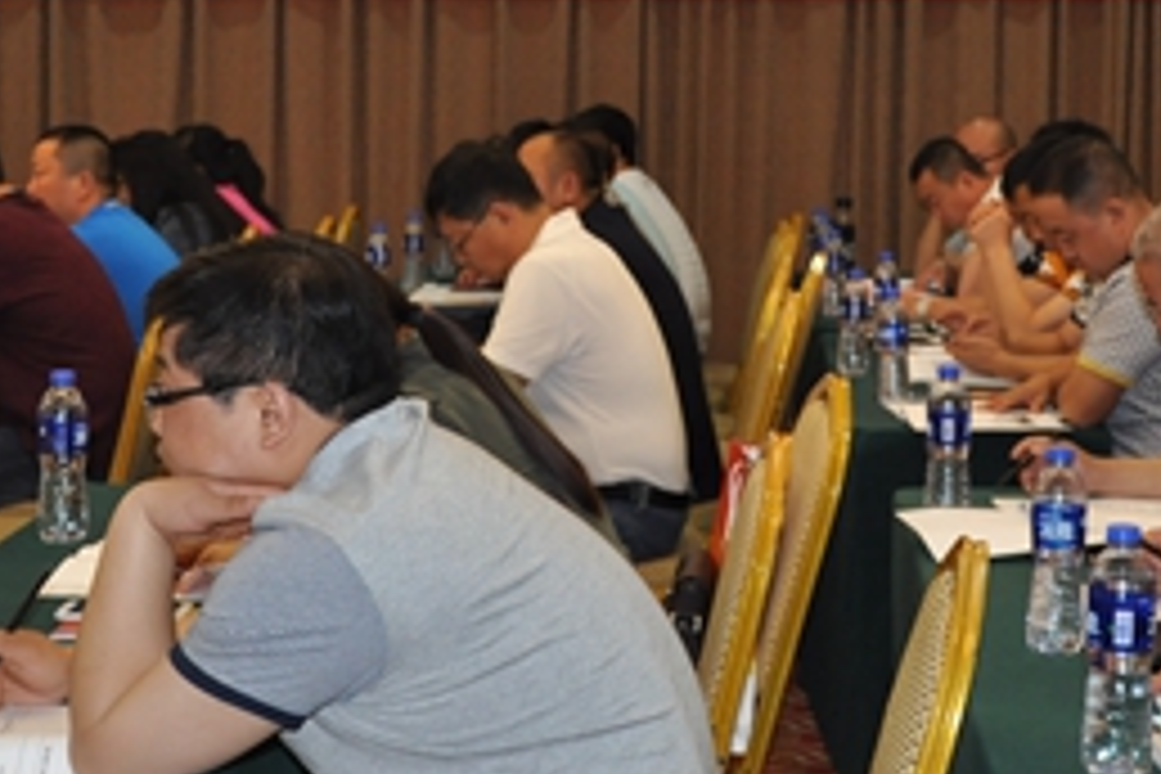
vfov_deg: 17.4
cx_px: 711
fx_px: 2515
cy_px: 243
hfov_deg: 25.9
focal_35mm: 78
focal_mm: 24
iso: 800
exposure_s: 1/60
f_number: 3.8
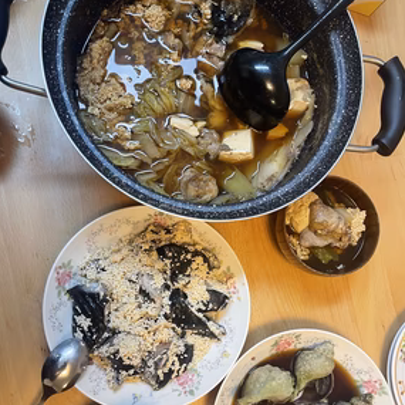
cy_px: 254
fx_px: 410
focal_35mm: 31
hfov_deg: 52.5
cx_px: 200
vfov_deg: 52.0
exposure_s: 1/73
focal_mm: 5.1
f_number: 1.6
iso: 125
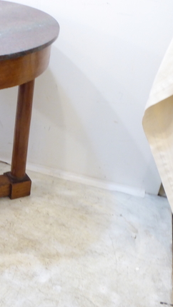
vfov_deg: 30.1
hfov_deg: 16.5
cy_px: 147
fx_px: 571
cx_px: -35
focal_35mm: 70
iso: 400
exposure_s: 1/8
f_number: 3.9
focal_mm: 7.8
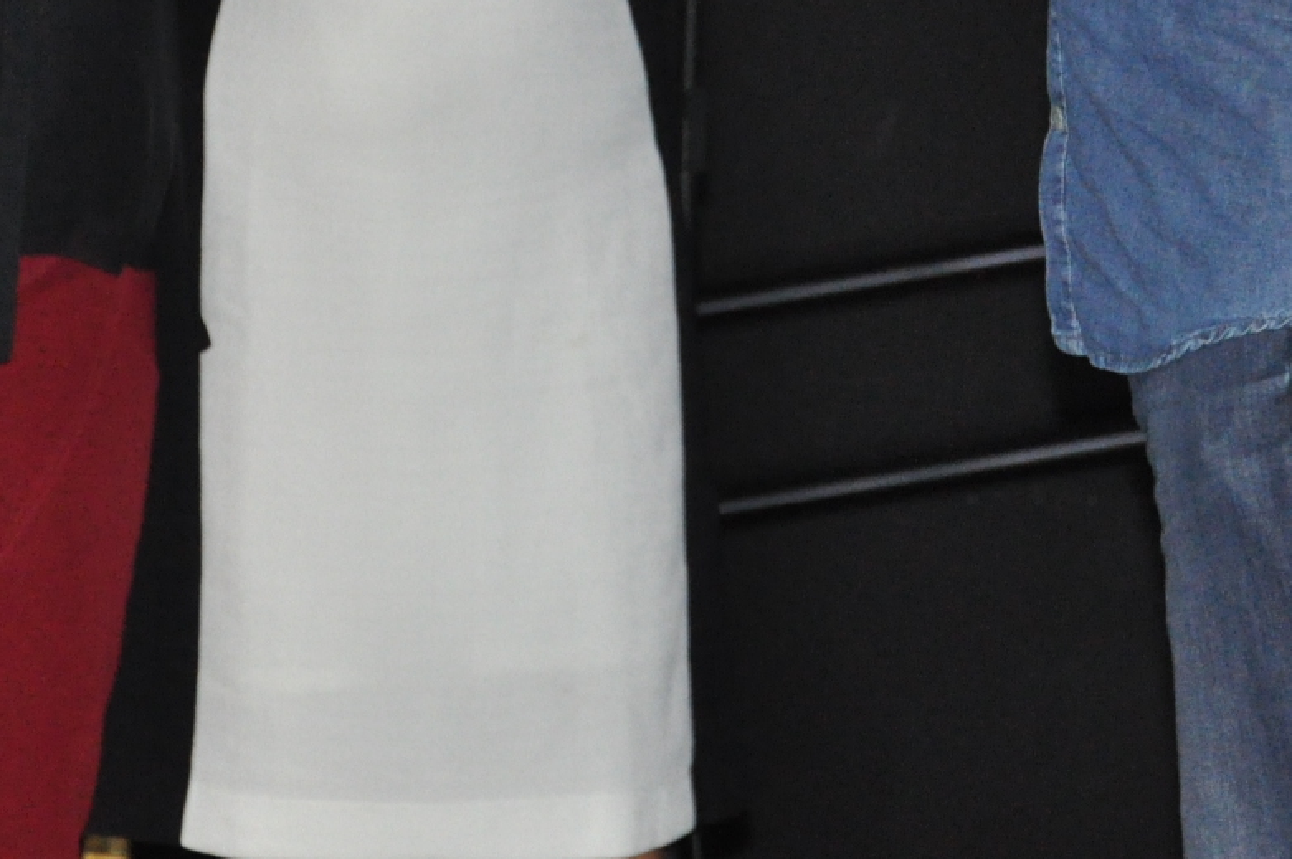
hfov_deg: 6.7
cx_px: 654
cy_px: -235
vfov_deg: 4.4
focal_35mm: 308
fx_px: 11058
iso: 1600
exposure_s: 1/60
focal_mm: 75
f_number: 5.3
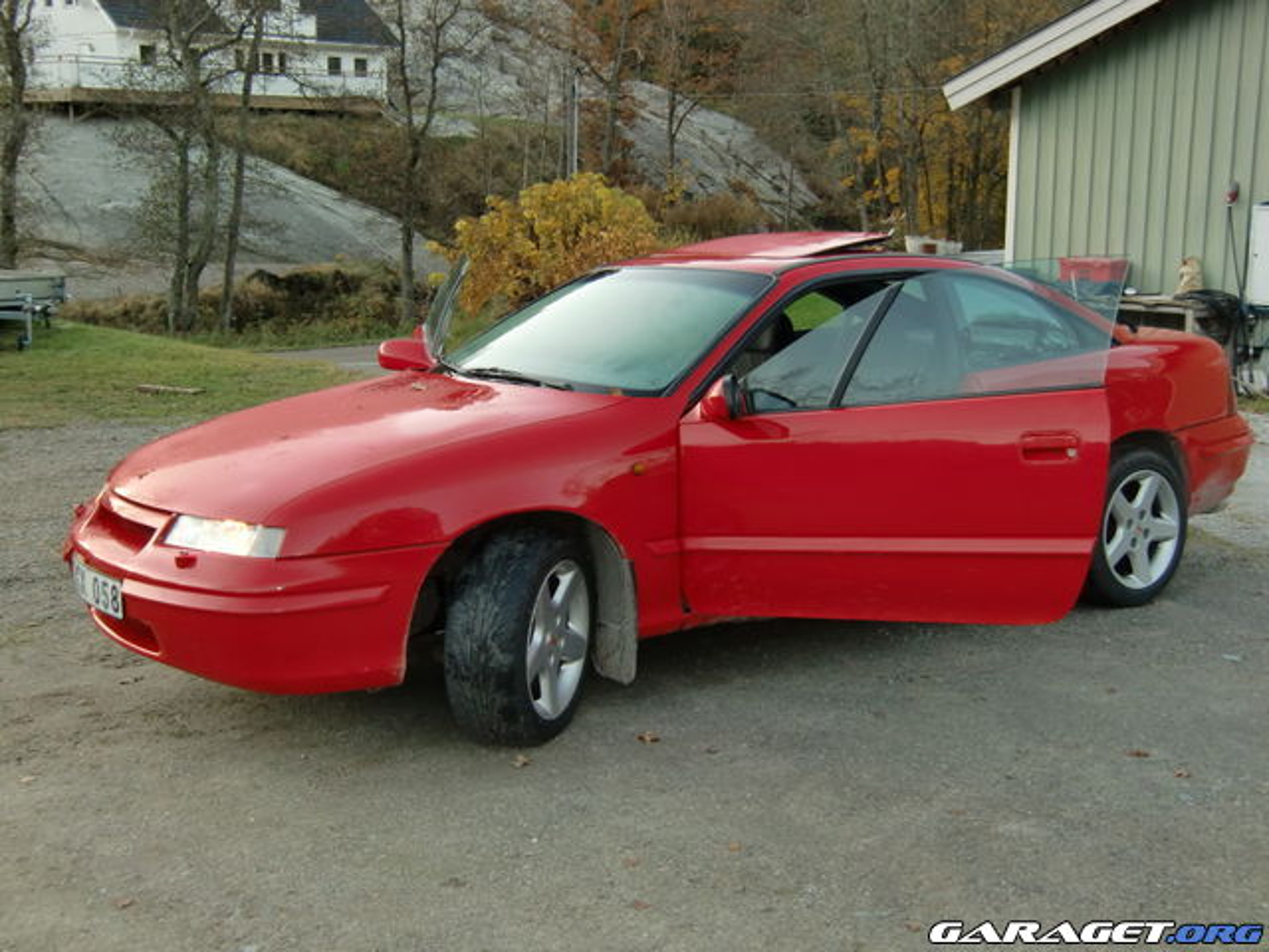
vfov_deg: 36.0
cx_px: 634
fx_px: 1466
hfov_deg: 46.8
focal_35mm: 40
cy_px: 476
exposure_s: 1/60
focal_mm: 7.1
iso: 125
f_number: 3.8
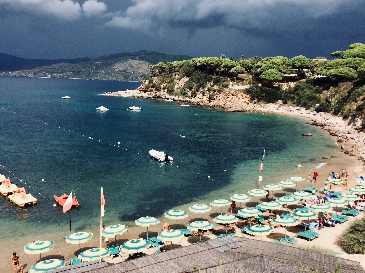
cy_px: 136
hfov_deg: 56.9
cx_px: 182
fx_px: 337
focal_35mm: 32
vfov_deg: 44.0
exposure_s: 1/1144
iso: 32
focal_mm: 3.3
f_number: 2.4
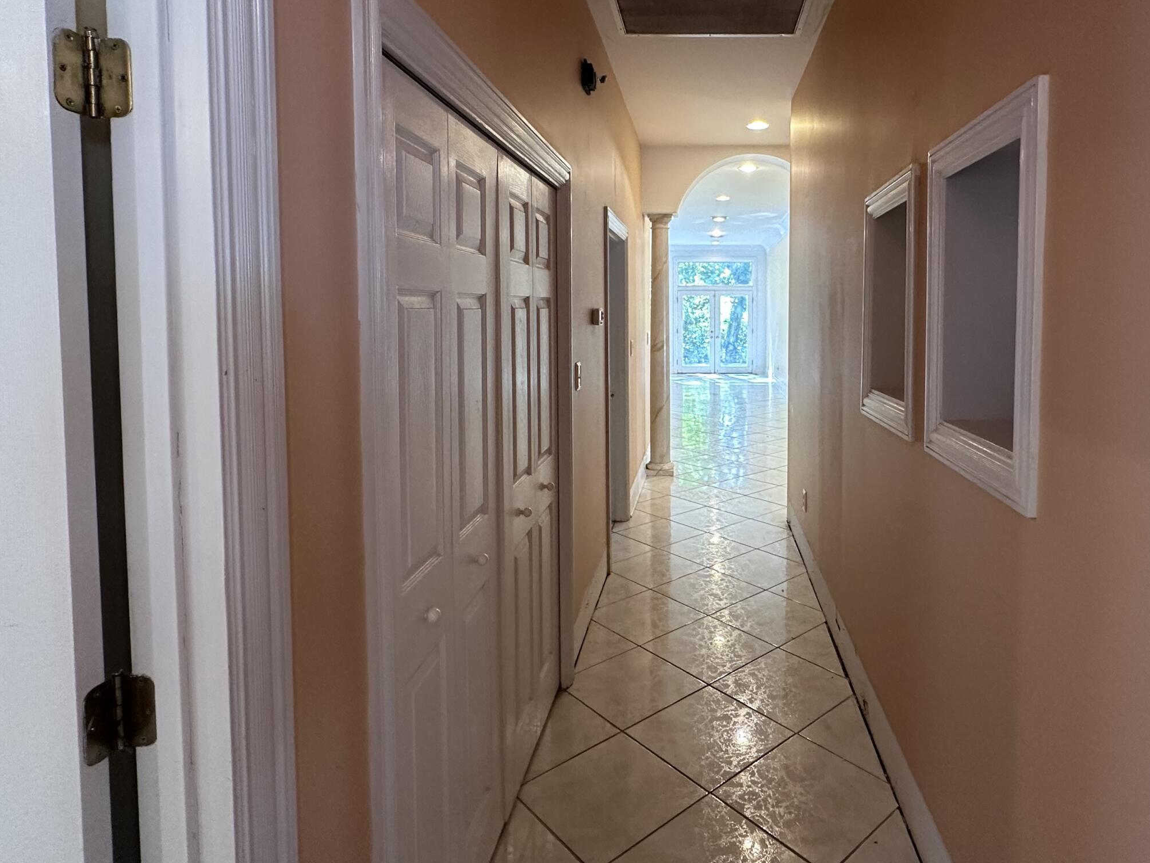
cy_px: 342
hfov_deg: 78.0
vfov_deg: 62.8
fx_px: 698
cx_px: 696
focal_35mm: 21
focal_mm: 2.22
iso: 250
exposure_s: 1/60
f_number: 2.2
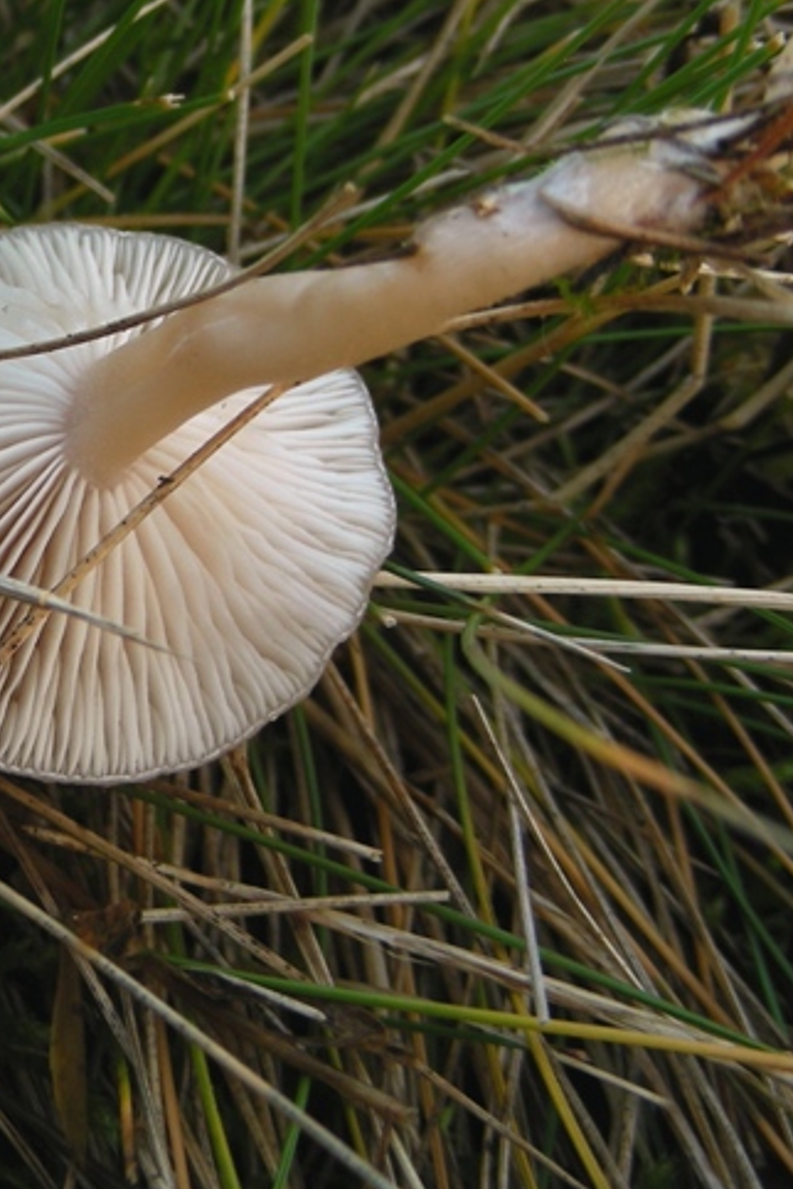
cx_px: -113
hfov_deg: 13.4
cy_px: 482
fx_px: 3304
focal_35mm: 100
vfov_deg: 20.4
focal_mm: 9.7
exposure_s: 1/46.7
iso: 50
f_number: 3.5
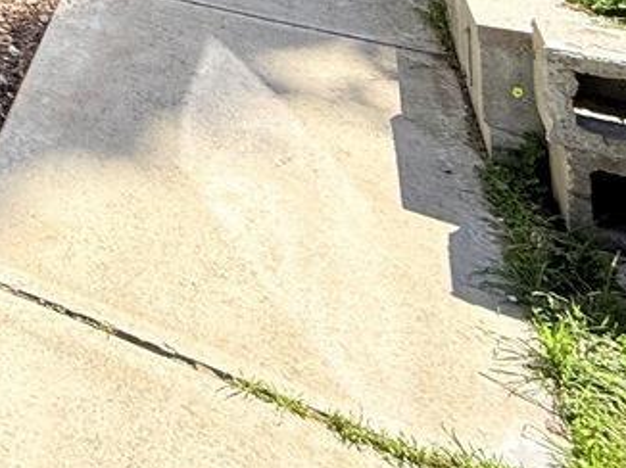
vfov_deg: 19.9
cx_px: -486
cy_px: -390
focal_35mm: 52
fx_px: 940
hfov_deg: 22.5
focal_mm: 2.22
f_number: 2.2
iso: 50
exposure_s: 1/942
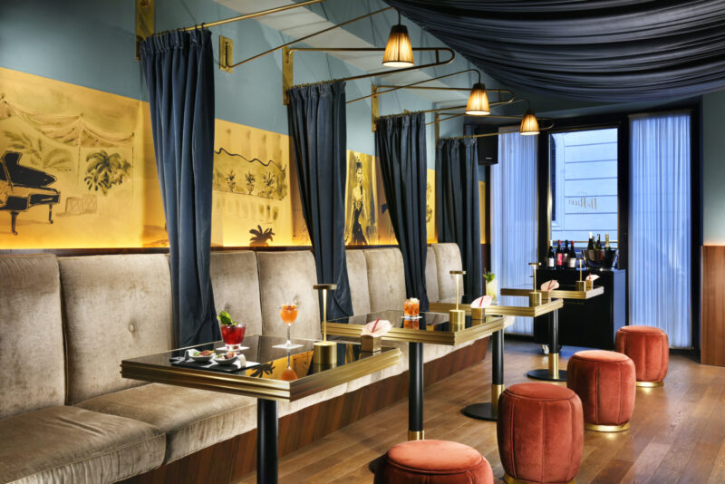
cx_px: 362
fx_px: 705
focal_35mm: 35
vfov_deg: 37.9
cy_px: 242
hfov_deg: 54.4
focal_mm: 35
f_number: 11
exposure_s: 1/200
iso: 200
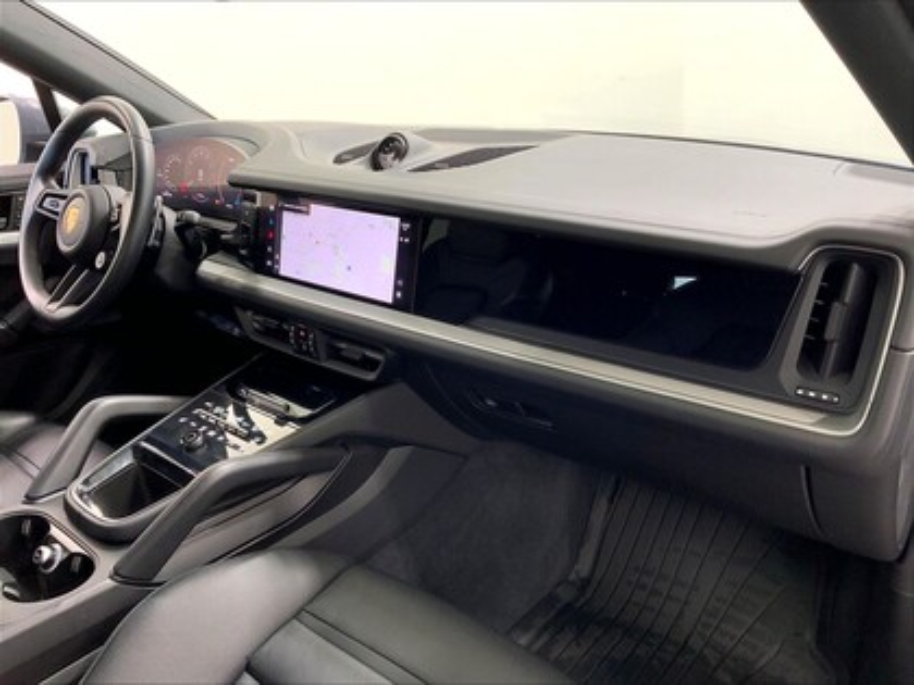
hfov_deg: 61.7
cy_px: 342
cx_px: 457
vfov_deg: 48.2
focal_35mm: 29
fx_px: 766
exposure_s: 1/103
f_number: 1.8
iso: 64
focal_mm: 3
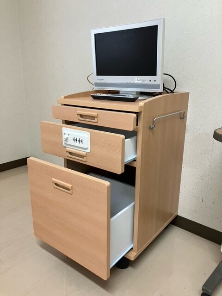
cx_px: 111
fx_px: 239
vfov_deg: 63.4
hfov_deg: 49.7
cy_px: 148
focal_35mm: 28
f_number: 1.8
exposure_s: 1/60
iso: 100
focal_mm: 3.99
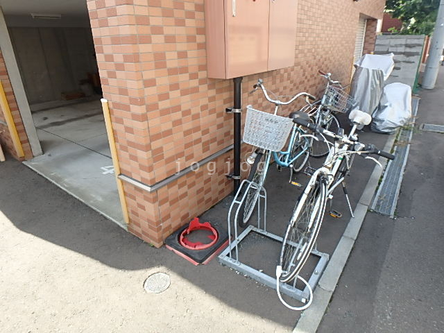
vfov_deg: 63.4
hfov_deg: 79.0
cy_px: 166
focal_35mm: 21
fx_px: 269
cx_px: 222
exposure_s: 1/160
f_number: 3.5
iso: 125
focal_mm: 3.7
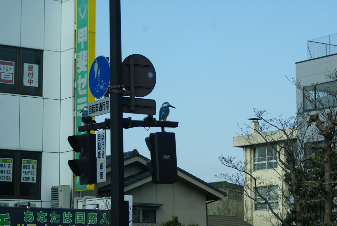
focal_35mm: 120
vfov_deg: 11.4
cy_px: 113
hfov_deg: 17.0
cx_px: 168
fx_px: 1124
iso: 100
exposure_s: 1/160
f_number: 9
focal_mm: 80
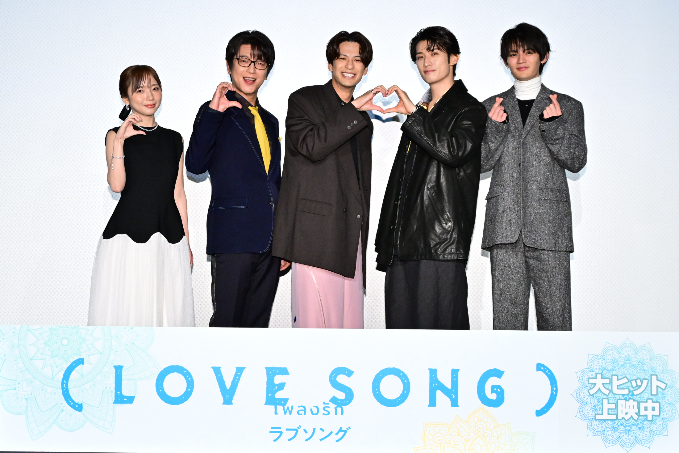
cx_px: 340
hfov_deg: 38.9
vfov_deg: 26.5
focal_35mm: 51
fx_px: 962
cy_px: 226
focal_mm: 34
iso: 2000
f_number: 4.8
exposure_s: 1/200
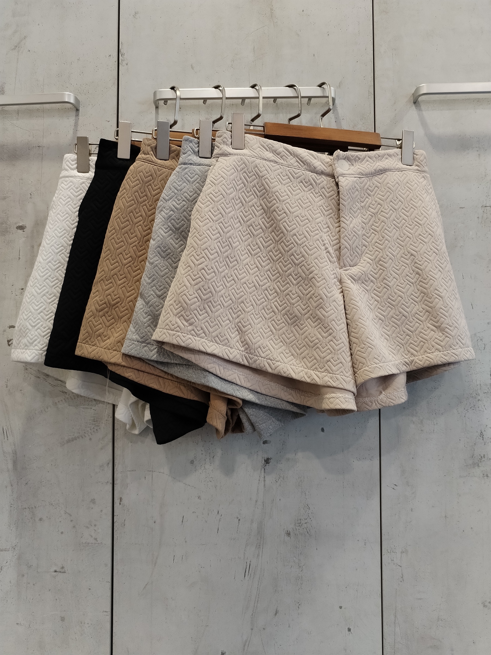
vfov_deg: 61.7
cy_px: 328
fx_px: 548
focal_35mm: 29
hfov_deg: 48.2
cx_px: 246
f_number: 1.8
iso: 472
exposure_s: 1/30
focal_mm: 4.75
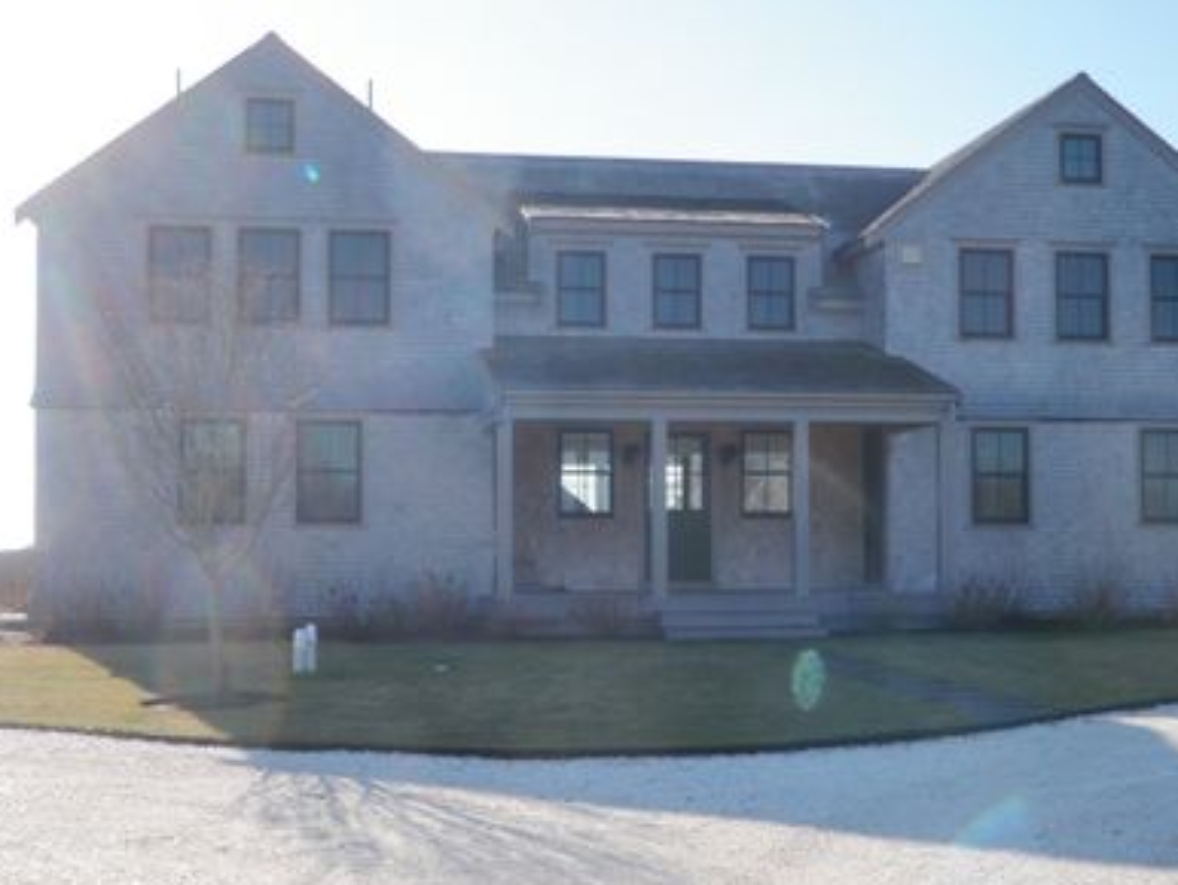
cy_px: 510
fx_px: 1669
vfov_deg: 29.7
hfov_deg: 38.8
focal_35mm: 49
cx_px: 665
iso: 50
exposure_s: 1/125
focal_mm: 7.57
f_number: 6.3
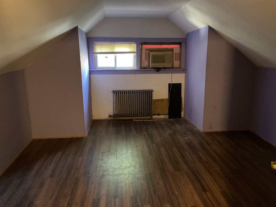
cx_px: 138
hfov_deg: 61.7
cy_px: 104
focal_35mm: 29
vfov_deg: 48.2
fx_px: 231
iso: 500
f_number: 1.8
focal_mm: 3
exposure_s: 1/20
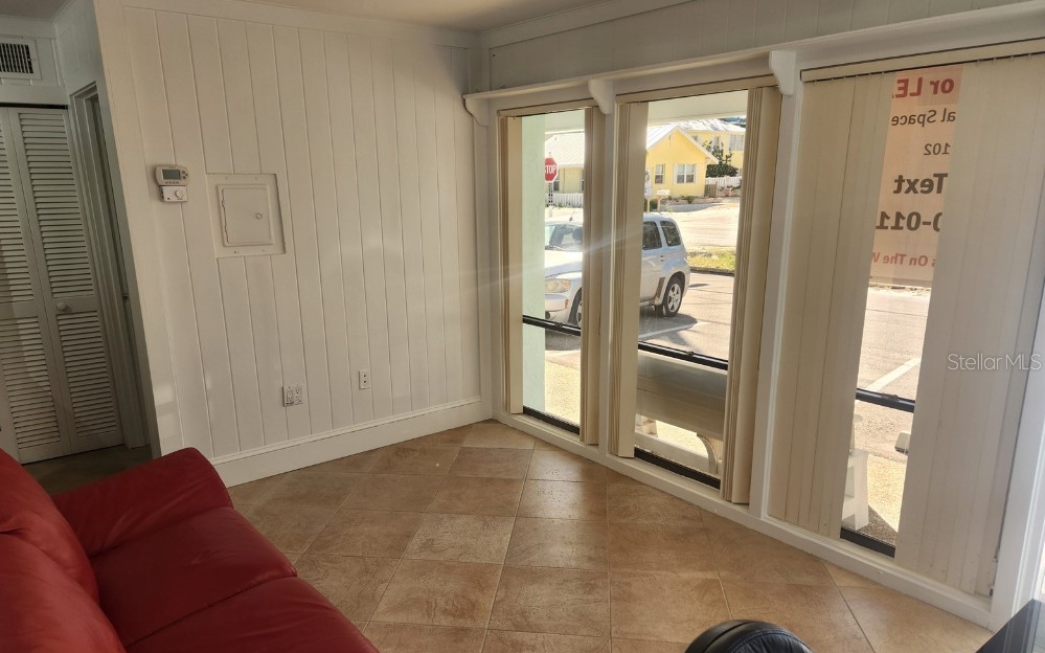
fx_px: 712
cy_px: 361
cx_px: 510
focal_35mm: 25
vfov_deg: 49.2
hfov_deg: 72.5
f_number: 1.8
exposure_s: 1/120
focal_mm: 5.4
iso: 25
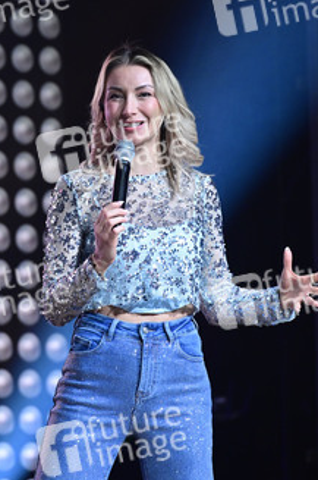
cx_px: 154
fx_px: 3256
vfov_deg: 8.4
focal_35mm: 245
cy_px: 222
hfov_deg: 5.6
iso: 3200
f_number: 4
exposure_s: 1/320
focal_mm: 200
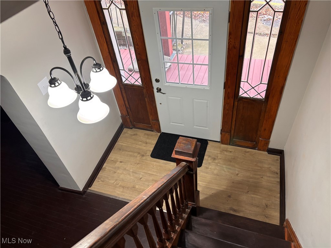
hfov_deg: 67.3
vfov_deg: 53.1
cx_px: 166
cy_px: 124
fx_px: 249
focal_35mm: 26
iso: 125
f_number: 1.6
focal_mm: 5.96
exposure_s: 1/60
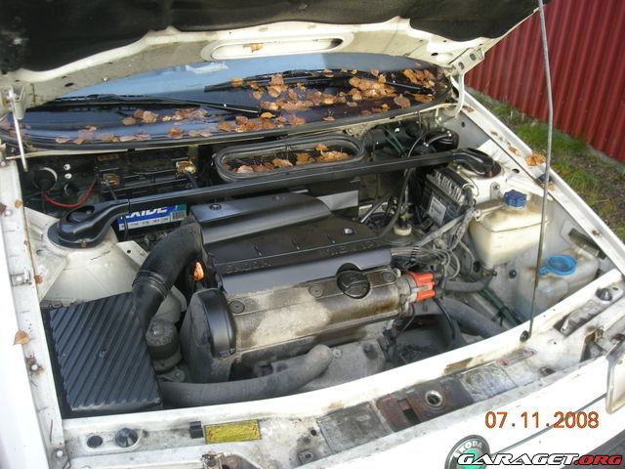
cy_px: 234
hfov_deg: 52.6
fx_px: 632
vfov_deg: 40.7
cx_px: 312
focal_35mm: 35
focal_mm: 5.7
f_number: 2.8
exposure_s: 1/61.8
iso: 61
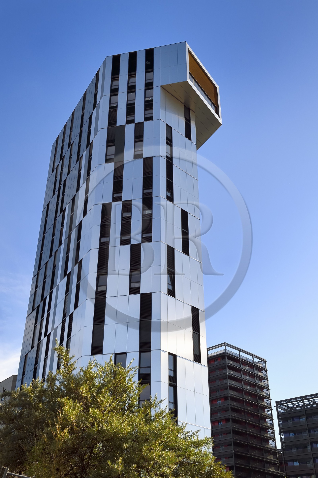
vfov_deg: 48.5
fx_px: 530
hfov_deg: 33.4
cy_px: 239
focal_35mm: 40
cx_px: 159
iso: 320
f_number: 14
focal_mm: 40
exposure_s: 1/320
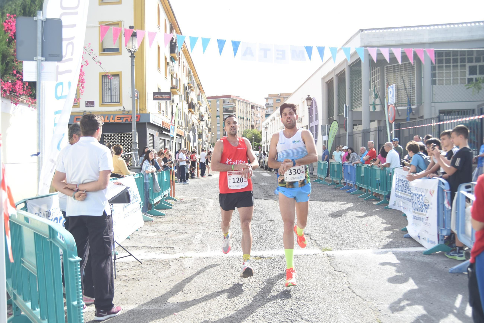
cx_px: 242
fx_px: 457
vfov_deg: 38.9
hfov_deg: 55.8
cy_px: 162
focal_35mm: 34
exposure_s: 1/200
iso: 100
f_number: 6.3
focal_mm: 34
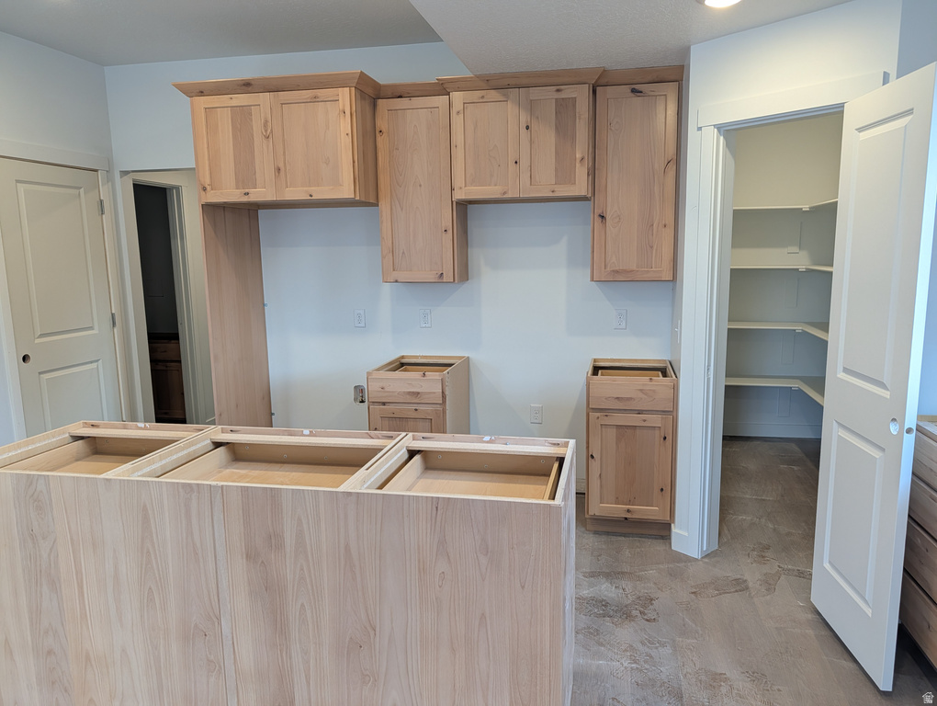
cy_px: 353
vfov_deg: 56.9
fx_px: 651
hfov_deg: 71.5
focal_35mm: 24
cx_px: 468
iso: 128
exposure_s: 1/120
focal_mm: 6.9
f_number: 1.68
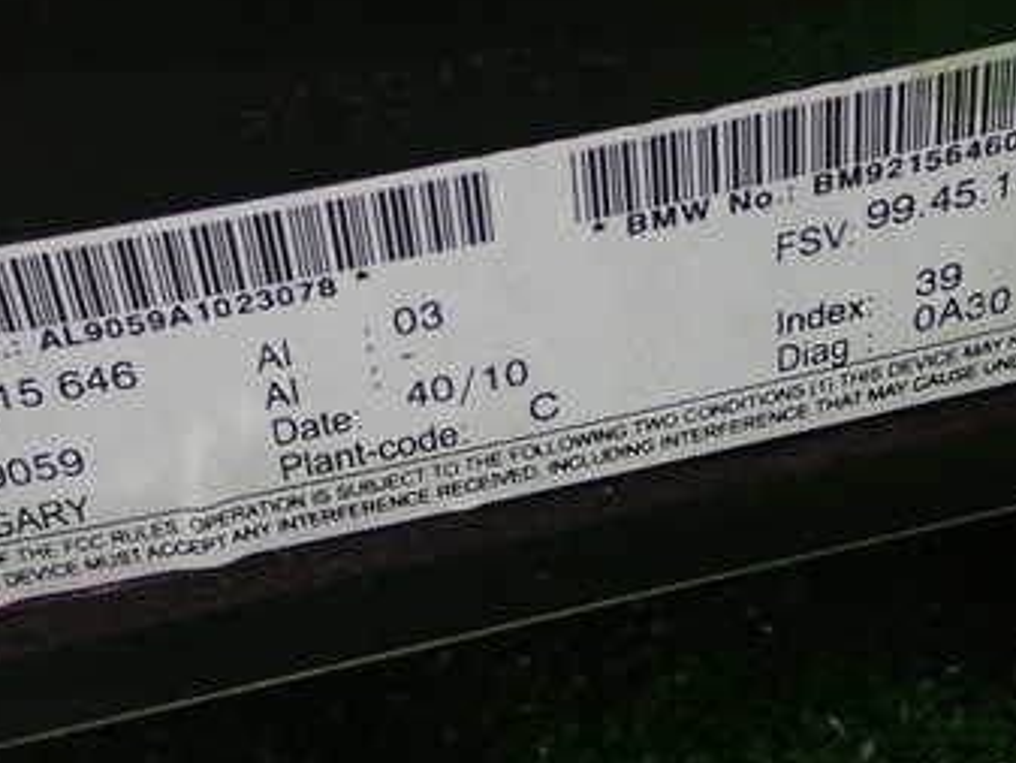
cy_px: 413
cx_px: 446
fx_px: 2143
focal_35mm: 73
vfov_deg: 20.2
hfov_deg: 26.6
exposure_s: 1/13
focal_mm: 7.31
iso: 800
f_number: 2.8
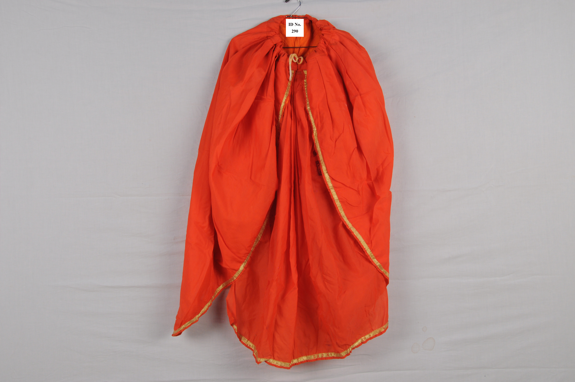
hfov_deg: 51.3
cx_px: 288
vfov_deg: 35.4
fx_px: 598
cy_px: 191
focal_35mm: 38
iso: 400
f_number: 16
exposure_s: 1/8
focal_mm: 25
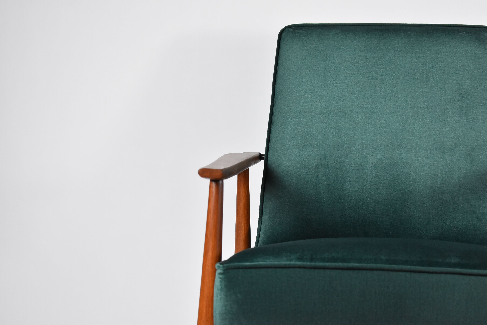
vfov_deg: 17.5
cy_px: 162
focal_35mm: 78
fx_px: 1056
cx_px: 244
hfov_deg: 26.0
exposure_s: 1/125
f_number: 5.6
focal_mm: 52
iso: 1600
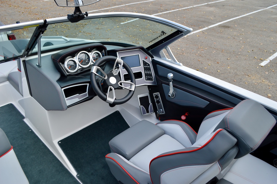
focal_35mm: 27
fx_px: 208
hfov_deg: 67.4
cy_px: 92
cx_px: 138
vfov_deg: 47.9
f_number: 5
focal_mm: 18
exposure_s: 1/200
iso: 200
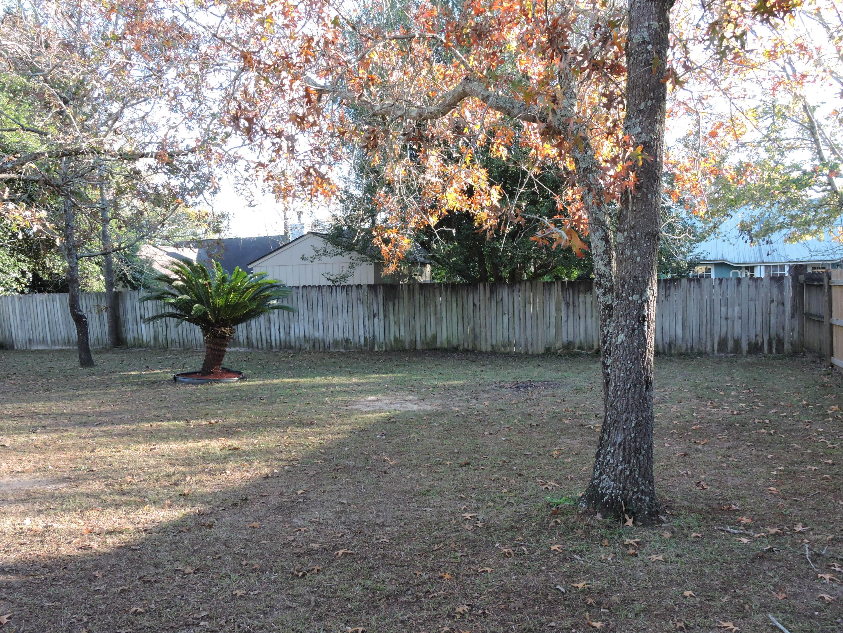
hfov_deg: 60.0
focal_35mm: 30
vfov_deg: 46.8
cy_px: 316
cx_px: 422
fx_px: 731
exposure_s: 1/125
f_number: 3.5
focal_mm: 5.4
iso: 280
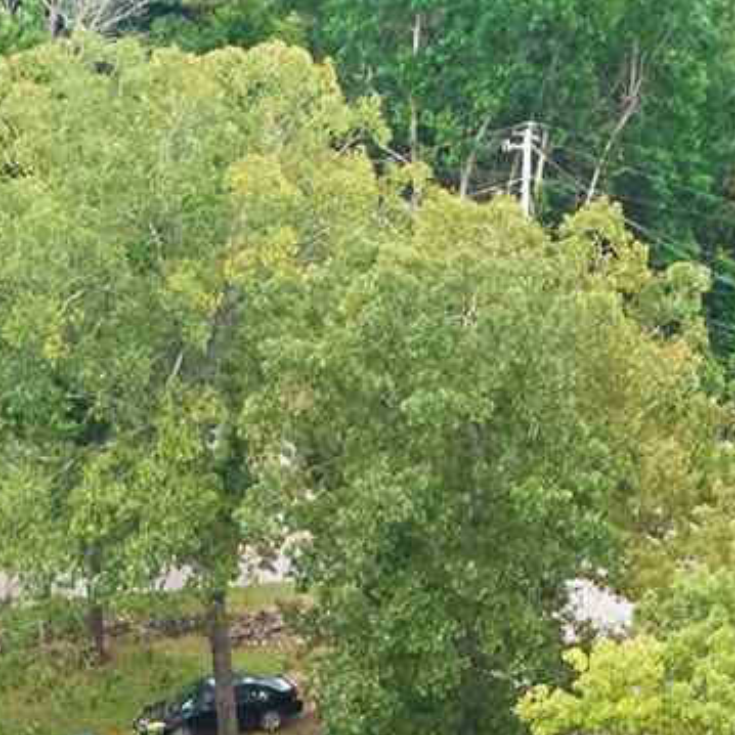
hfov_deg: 10.9
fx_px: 3844
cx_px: 182
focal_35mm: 160
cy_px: 2092
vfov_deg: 9.1
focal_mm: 8.38
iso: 100
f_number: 2.8
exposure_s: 1/180
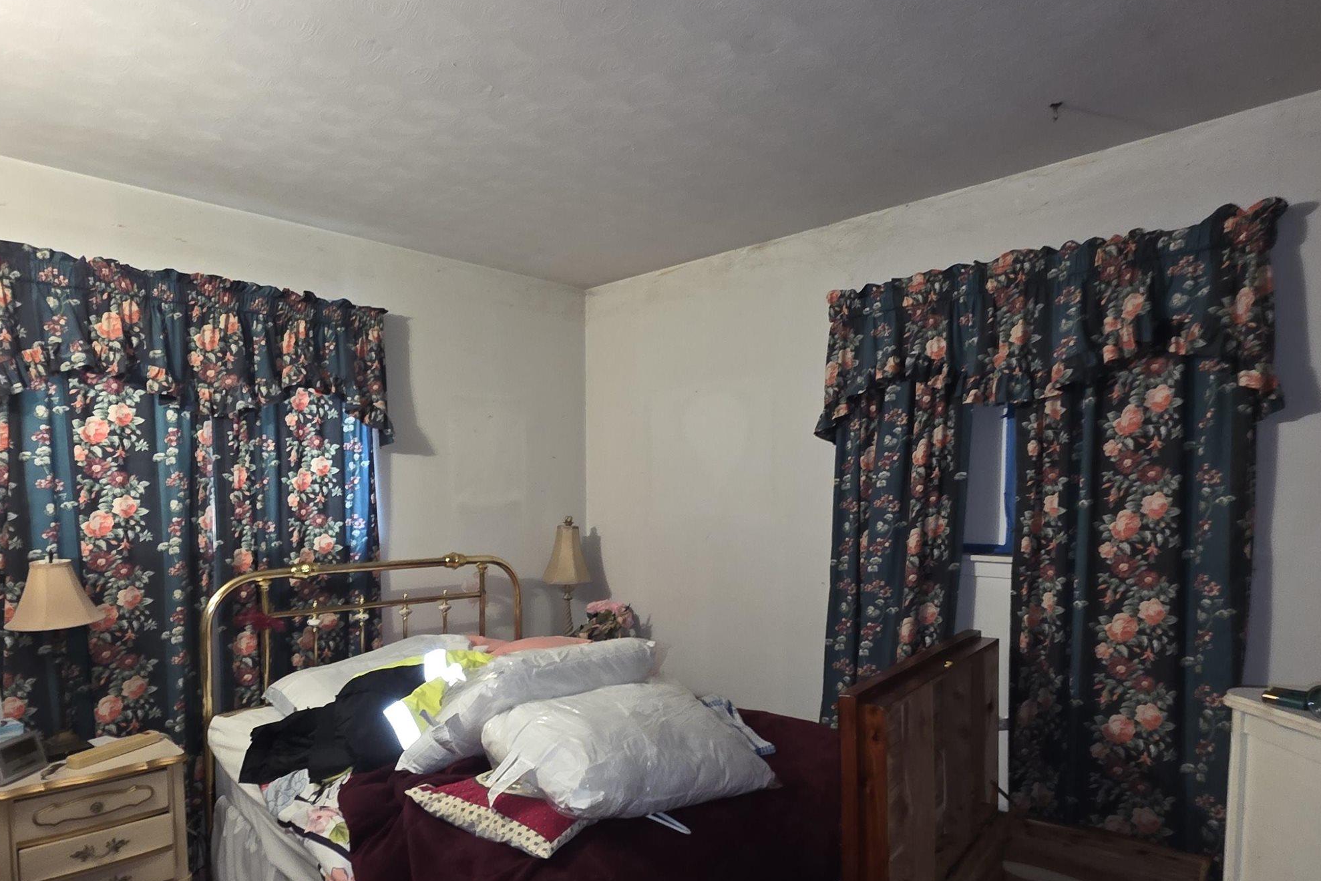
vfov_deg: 58.8
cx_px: 632
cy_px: 546
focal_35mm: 21
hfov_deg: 81.2
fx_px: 771
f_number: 1.9
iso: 1000
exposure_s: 1/9.99
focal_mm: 2.2
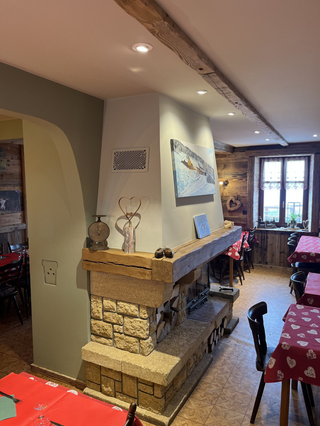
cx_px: 160
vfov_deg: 67.3
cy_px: 213
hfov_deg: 53.1
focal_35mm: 26
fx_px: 320
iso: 100
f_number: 1.6
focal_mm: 5.1
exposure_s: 1/50
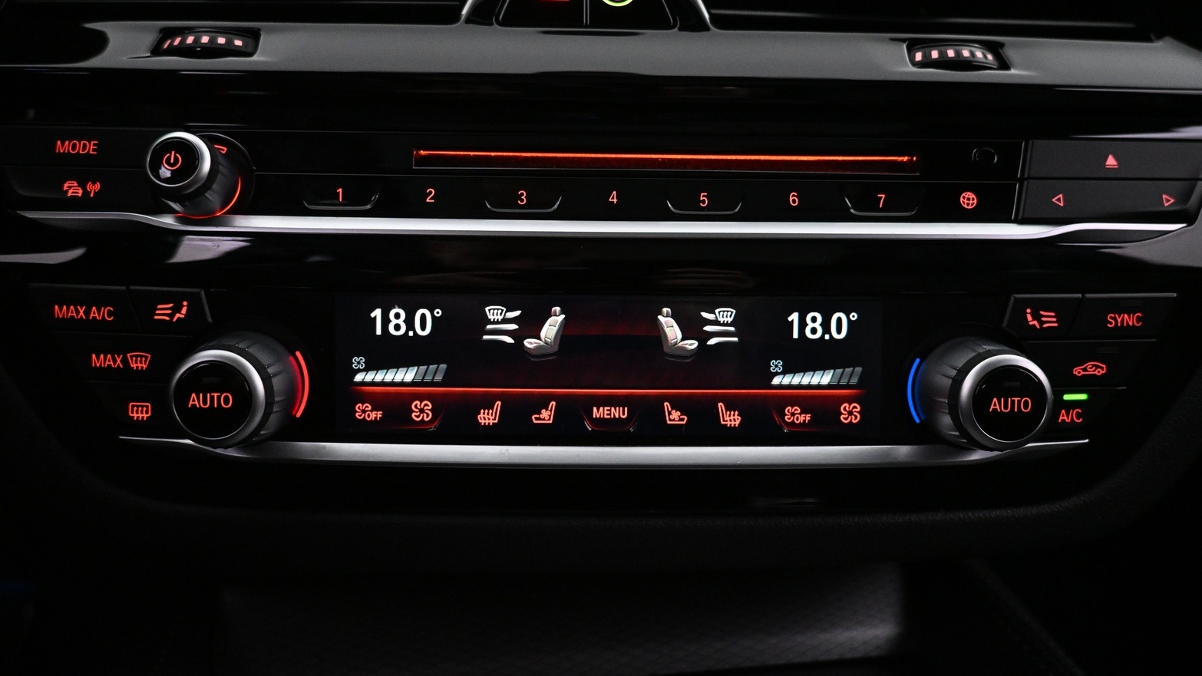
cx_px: 592
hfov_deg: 71.9
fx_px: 829
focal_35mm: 26
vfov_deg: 44.3
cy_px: 290
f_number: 3.5
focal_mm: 16
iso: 4000
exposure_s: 1/80
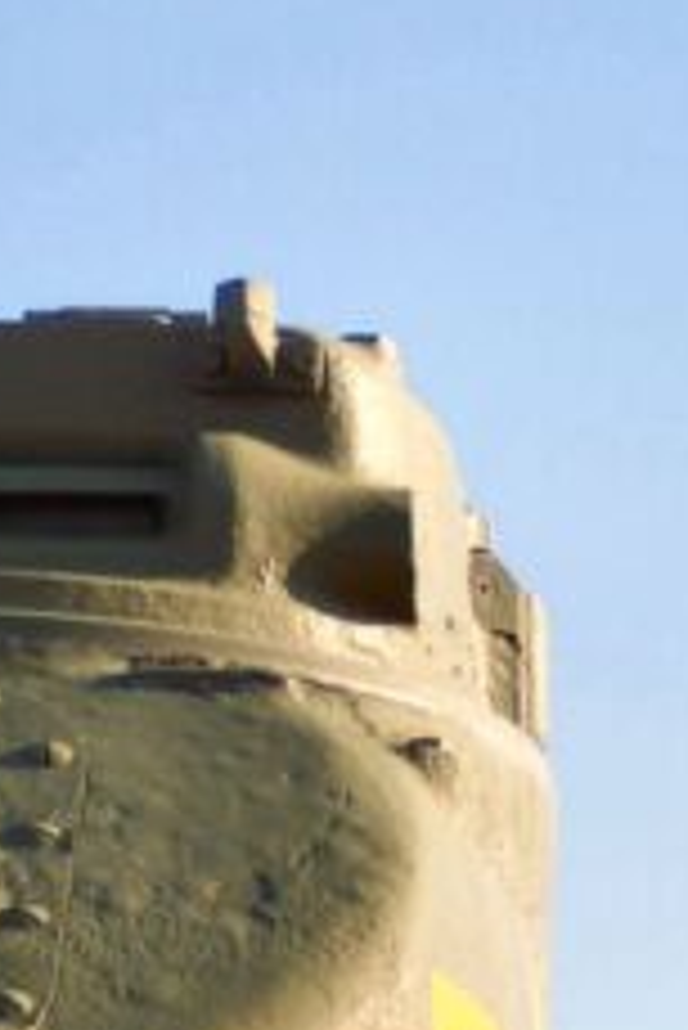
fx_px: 7127
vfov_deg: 8.3
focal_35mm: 249
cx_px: -27
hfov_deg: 5.5
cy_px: 407
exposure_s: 1/350
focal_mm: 24
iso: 120
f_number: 4.8
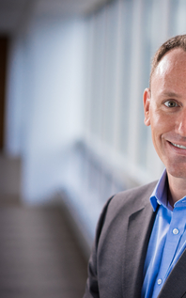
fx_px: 1063
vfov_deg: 15.9
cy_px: 149
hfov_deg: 9.9
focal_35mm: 131
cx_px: 219
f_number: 2.8
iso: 800
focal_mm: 85
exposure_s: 1/200
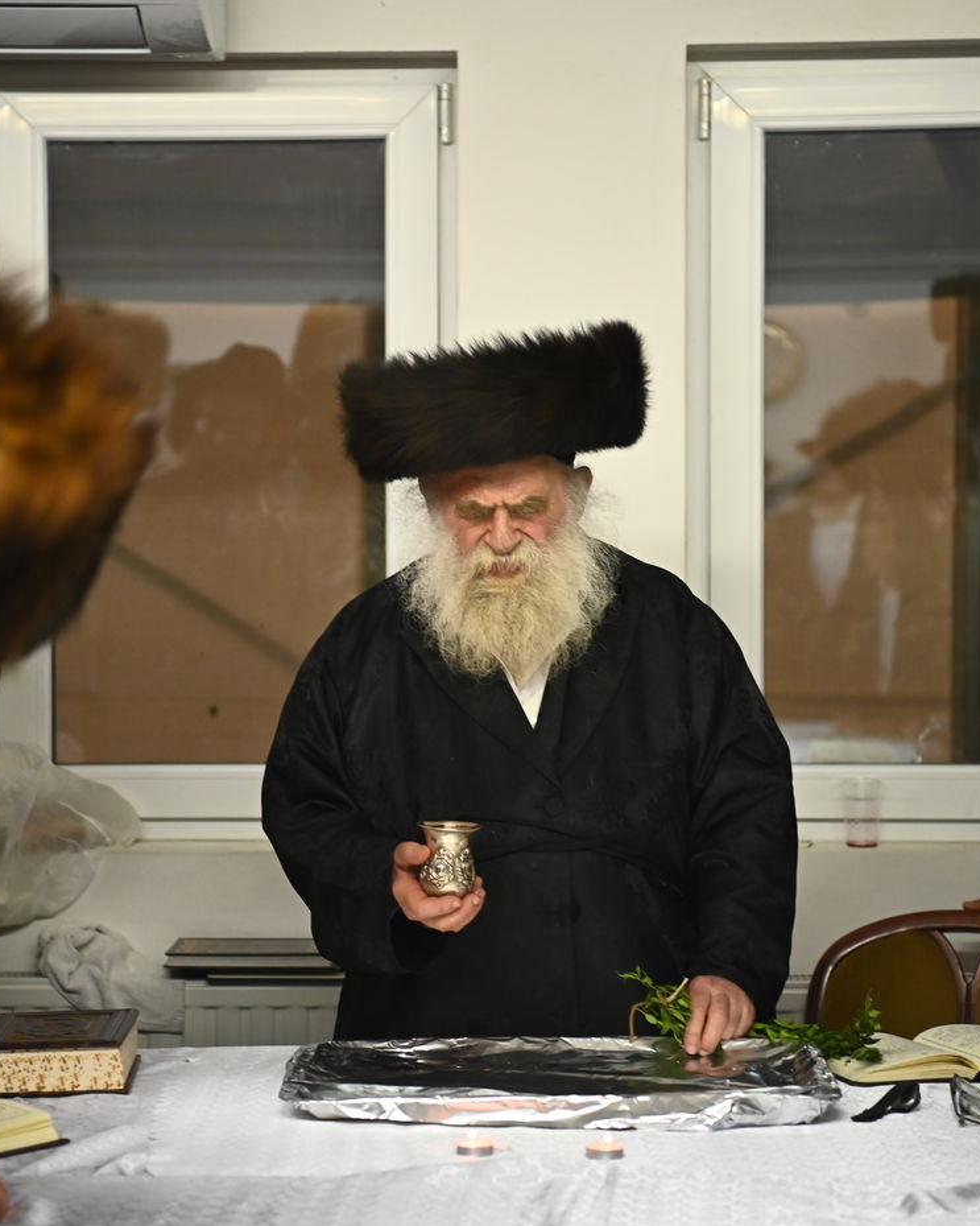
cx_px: 464
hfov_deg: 15.5
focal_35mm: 99
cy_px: 612
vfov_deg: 19.4
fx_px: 3590
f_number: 2.8
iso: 2000
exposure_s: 1/125
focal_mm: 70
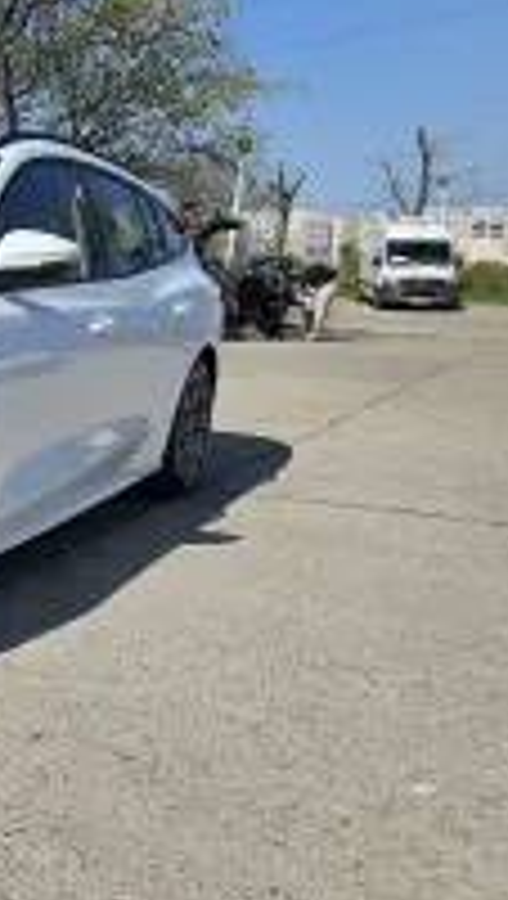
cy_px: 482
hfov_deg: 22.4
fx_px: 1074
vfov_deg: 45.4
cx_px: -229
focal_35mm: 45
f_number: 1.7
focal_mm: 6.3
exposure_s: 1/1517
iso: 10
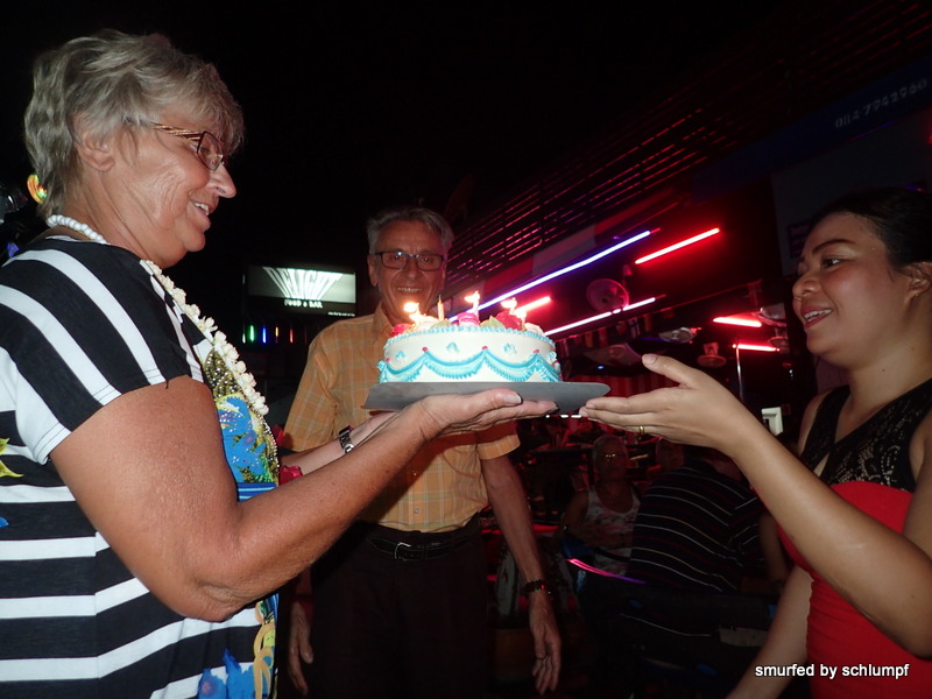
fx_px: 673
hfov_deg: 69.4
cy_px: 350
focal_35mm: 25
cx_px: 466
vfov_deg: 54.9
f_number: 2
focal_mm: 4.5
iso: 200
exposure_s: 1/30
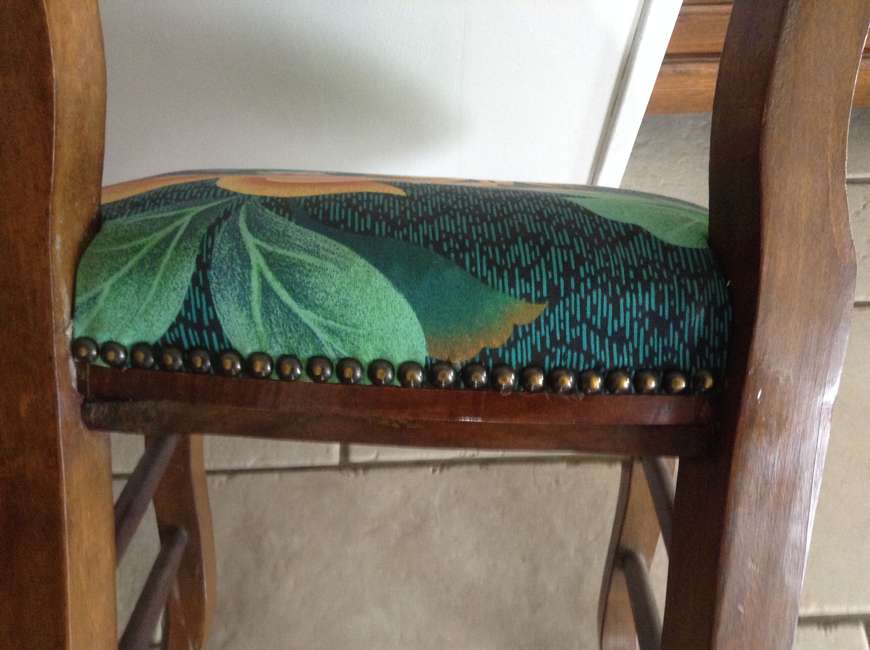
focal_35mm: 33
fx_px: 828
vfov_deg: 42.8
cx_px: 435
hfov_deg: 55.4
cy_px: 325
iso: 160
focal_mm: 3.3
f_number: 2.4
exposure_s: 1/24
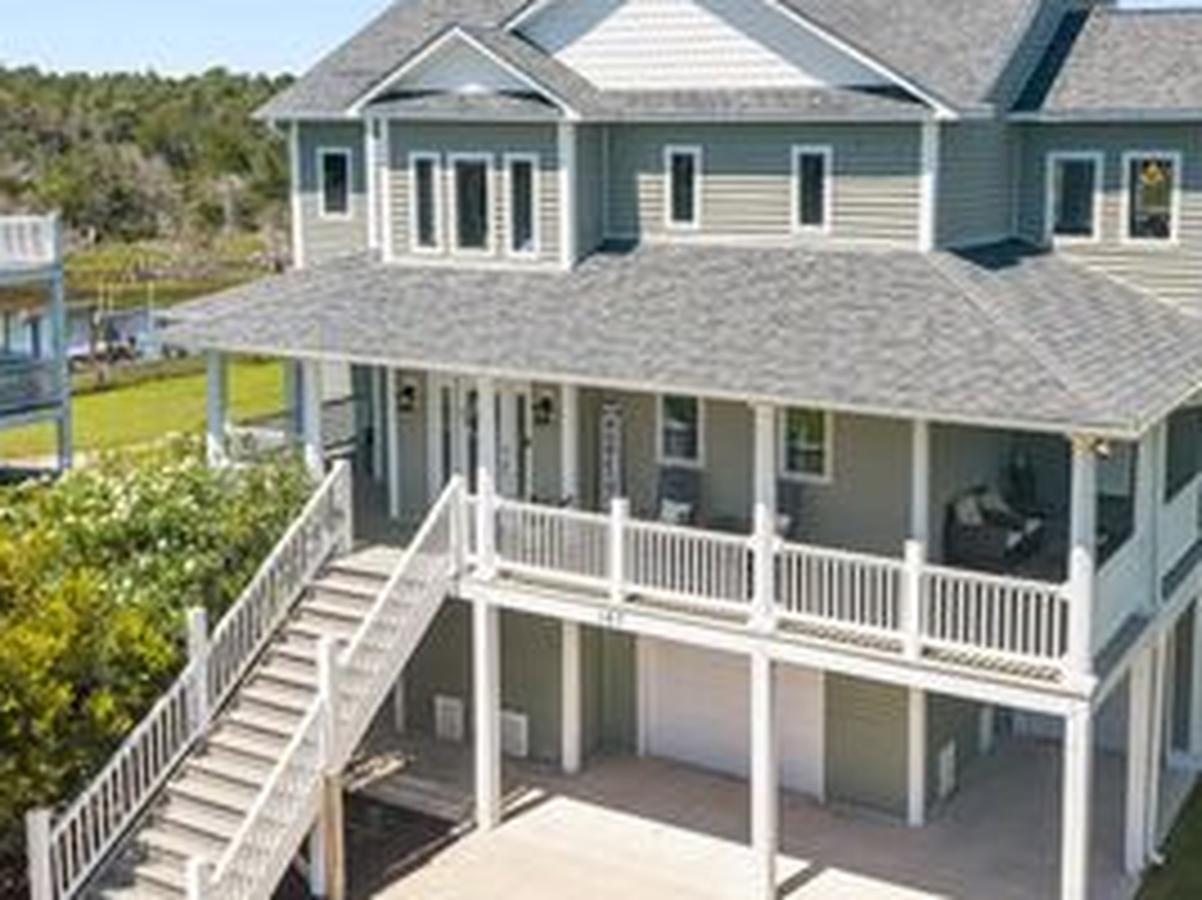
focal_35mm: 45
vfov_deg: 31.9
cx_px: 684
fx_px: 1562
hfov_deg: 42.0
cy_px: 304
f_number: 1.8
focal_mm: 8.67
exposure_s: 1/4000
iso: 130
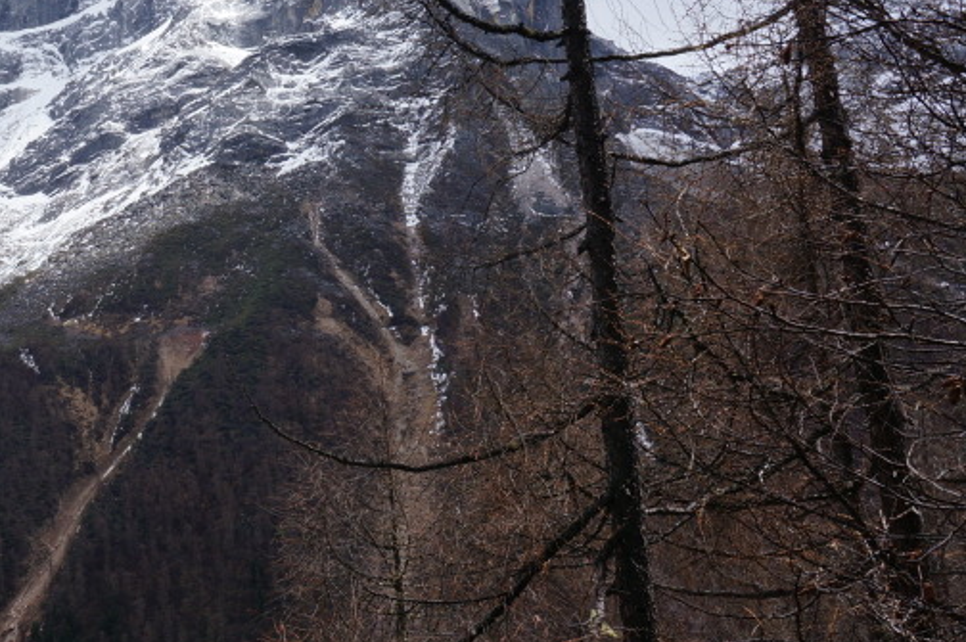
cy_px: 138
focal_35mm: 64
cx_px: 150
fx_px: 1716
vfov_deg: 21.0
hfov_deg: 30.4
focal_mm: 21
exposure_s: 1/125
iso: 100
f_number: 13
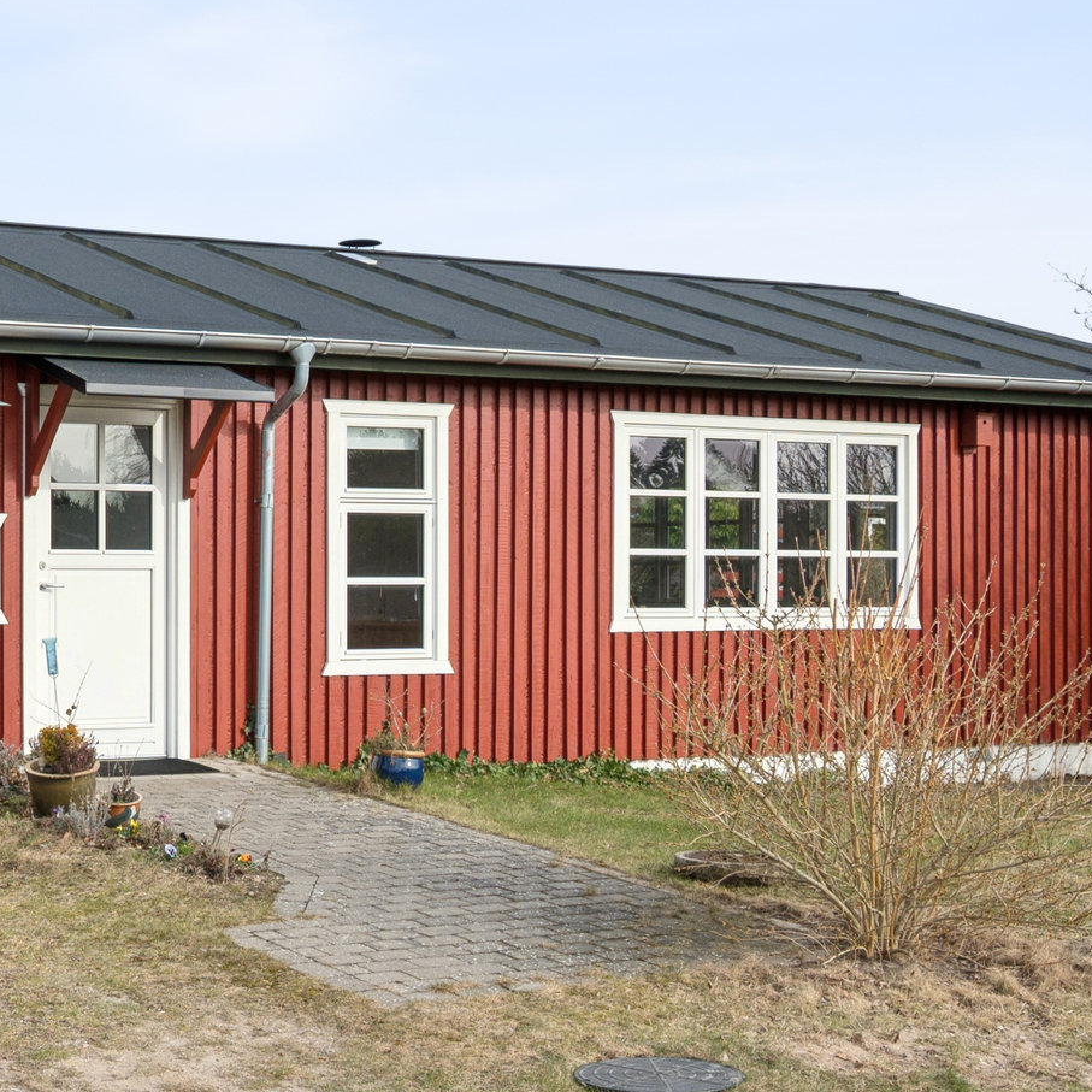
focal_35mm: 60
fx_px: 2156
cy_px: 582
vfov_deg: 28.4
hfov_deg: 27.0
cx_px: 24
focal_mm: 21.5
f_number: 8
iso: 200
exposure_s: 1/400
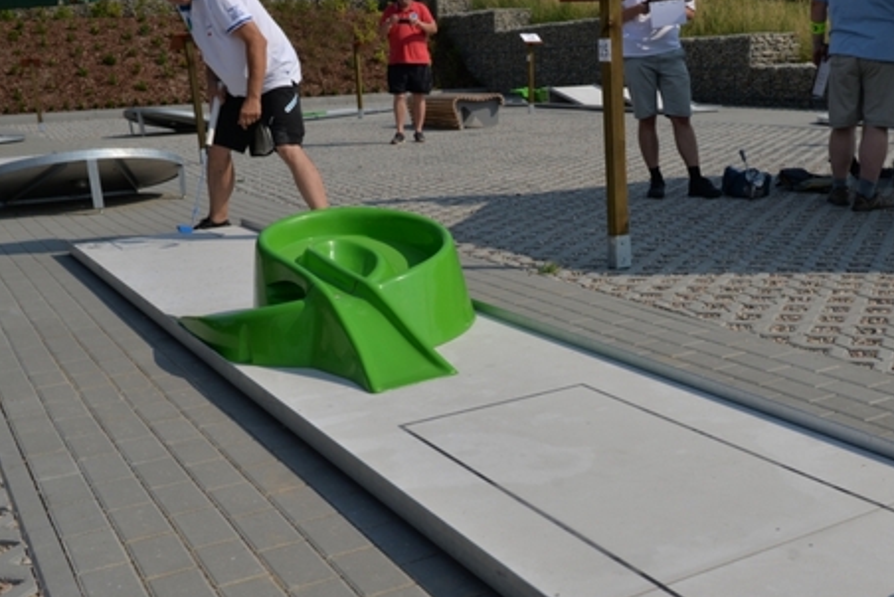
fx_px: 1093
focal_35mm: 44
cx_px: 645
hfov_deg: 43.4
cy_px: 391
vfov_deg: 30.4
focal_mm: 28
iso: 100
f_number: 10
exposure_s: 1/1000
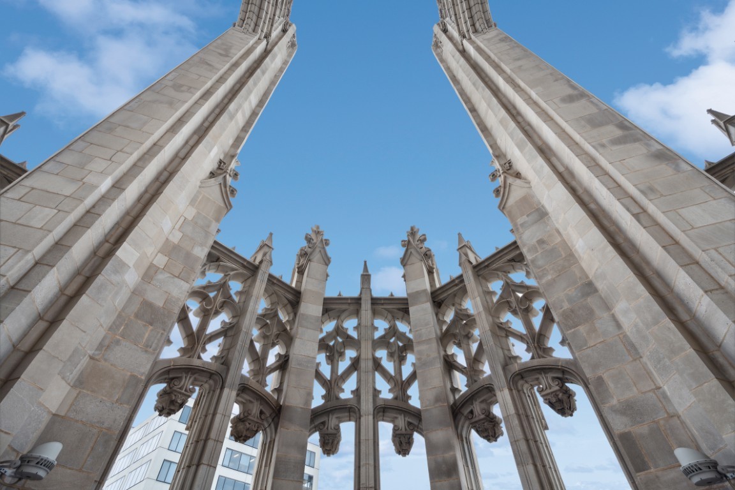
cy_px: 245
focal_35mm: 18
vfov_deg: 67.4
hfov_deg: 90.0
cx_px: 368
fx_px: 367
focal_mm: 18
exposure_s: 1/50
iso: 320
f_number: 8
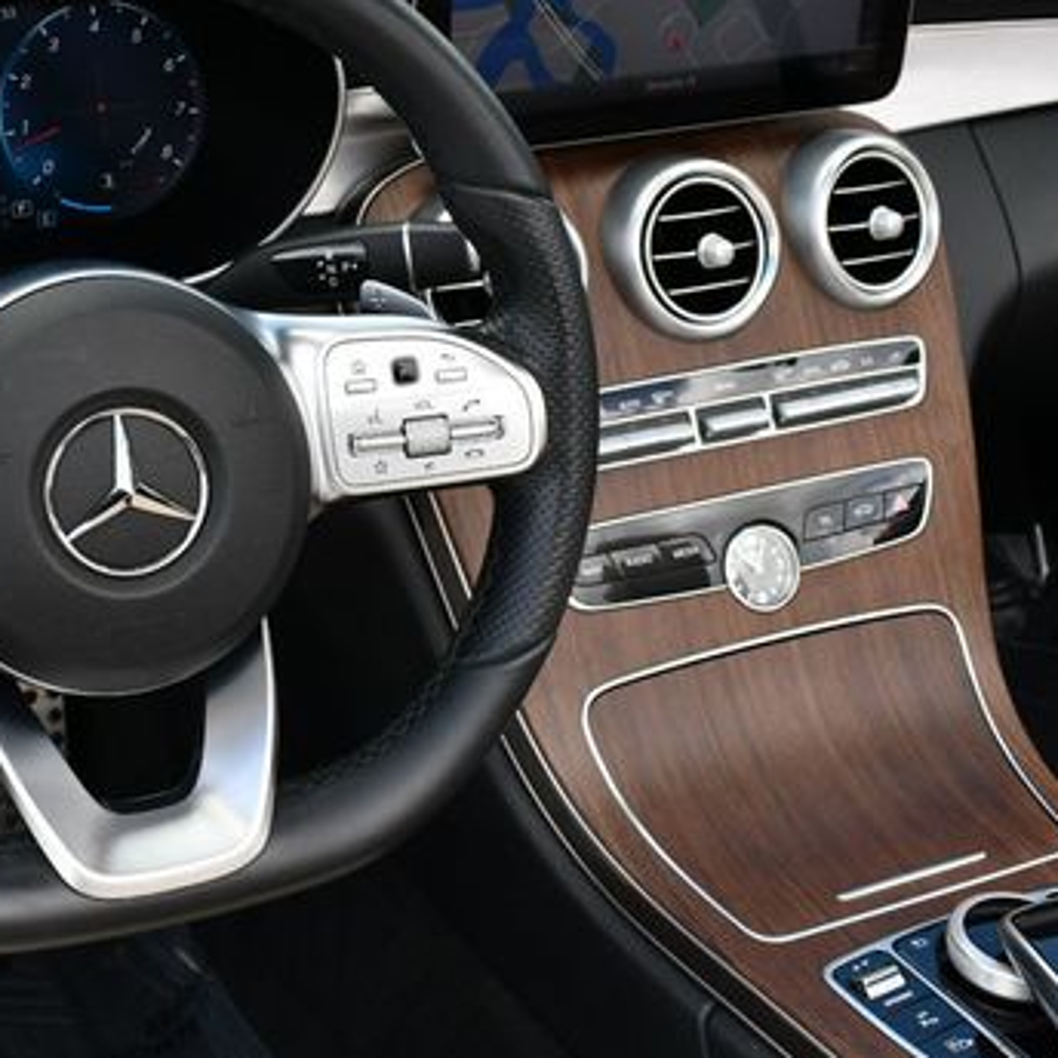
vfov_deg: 29.9
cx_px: 209
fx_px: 1971
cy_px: 409
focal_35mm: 57
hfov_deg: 29.4
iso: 200
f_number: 5.6
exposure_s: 1/250
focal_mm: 18
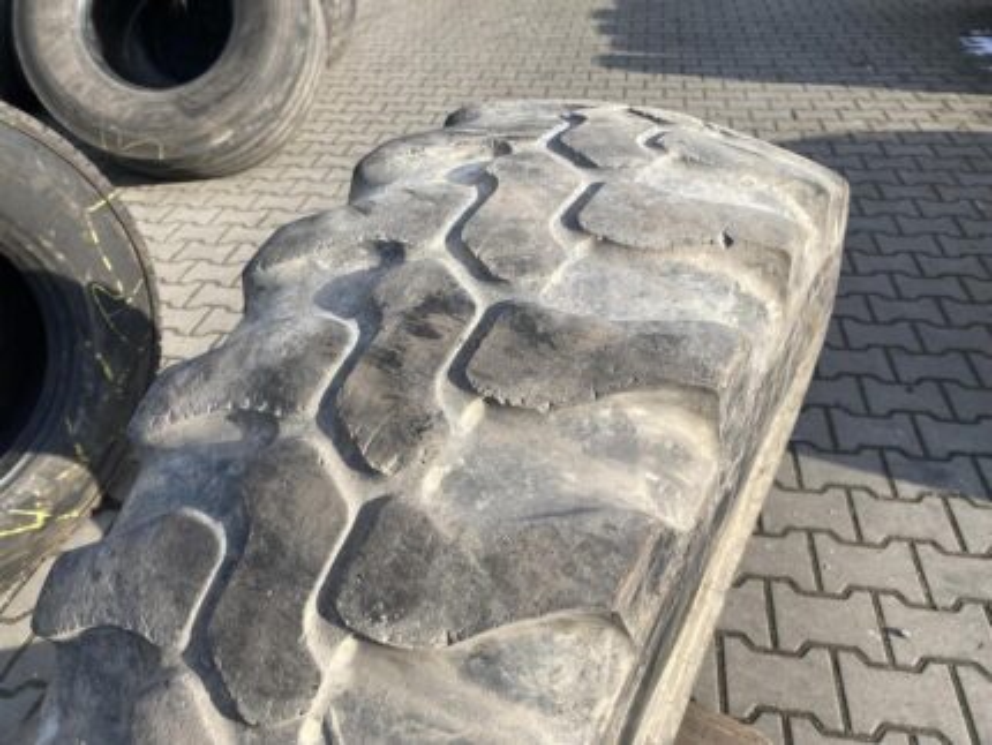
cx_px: 496
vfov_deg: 53.1
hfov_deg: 67.3
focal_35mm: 26
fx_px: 746
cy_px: 372
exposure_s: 1/1093
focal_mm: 4.25
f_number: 1.8
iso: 32
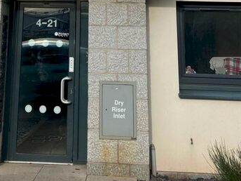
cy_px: 12
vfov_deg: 24.8
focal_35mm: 57
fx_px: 397
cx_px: 72
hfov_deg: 33.4
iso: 20
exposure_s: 1/1845
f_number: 1.8
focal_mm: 3.99
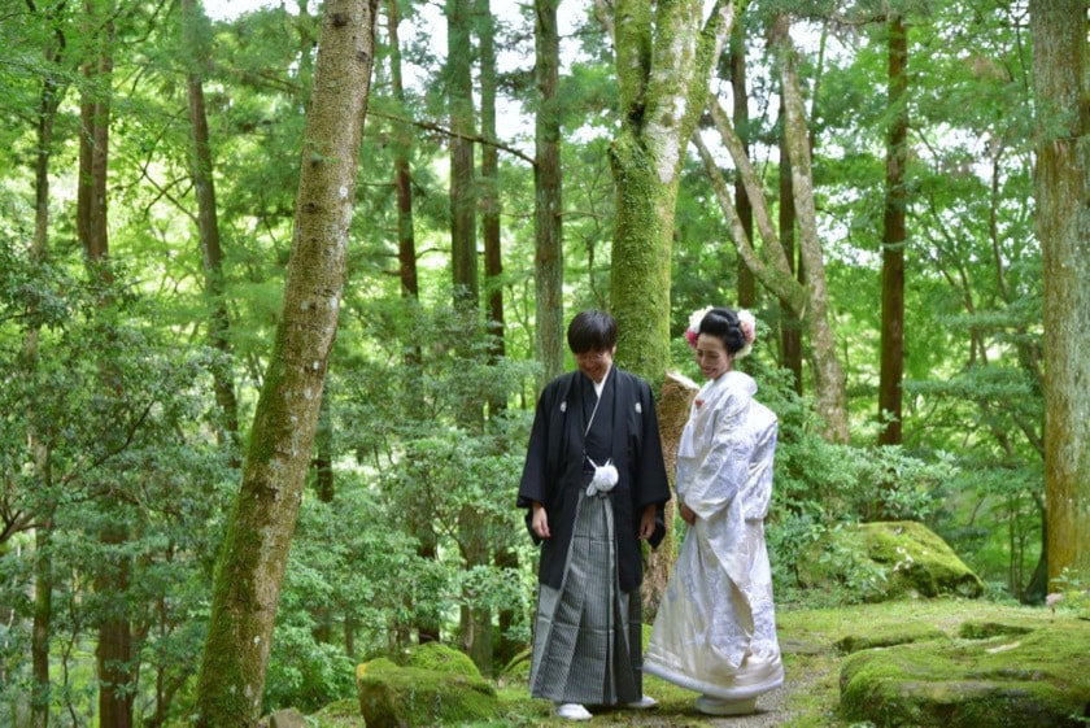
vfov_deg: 29.3
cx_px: 545
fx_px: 1393
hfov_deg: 42.7
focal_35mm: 46
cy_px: 364
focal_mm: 46
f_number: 5
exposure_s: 1/250
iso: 2000
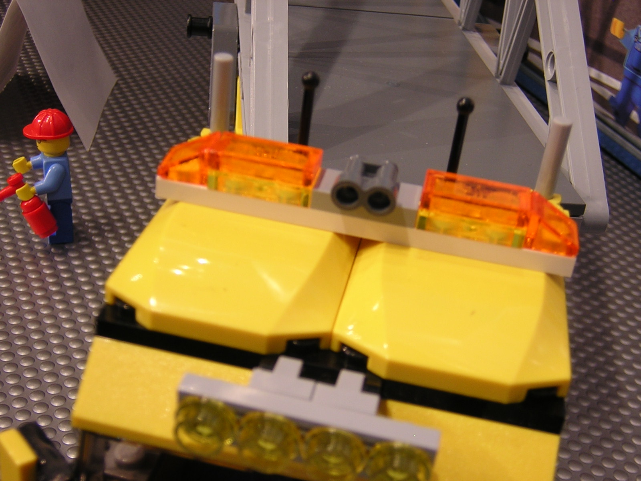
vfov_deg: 30.9
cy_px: 240
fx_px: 870
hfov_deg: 40.4
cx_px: 320
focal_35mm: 47
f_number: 2.9
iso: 100
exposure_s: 1/6.4
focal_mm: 6.1
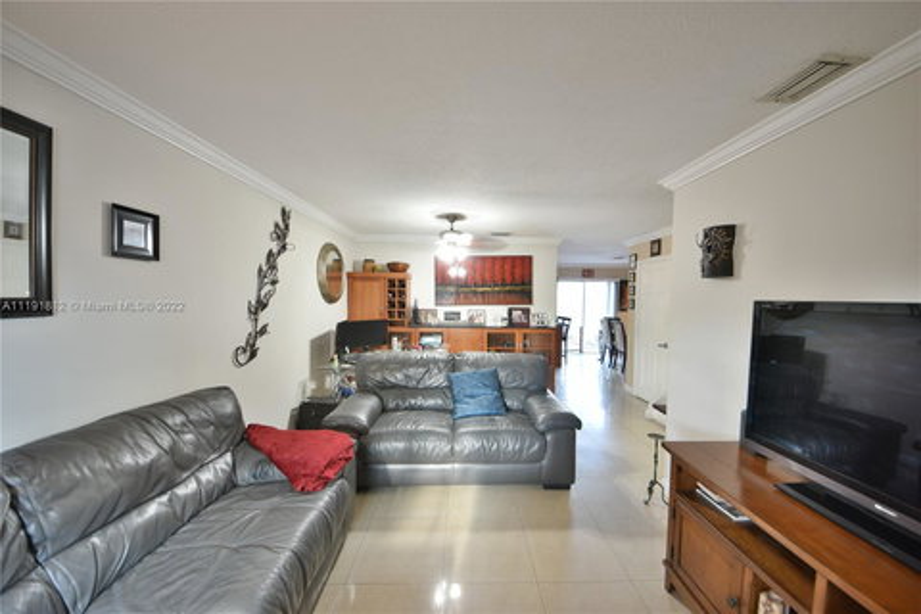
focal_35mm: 12
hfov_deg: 112.6
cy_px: 307
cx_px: 460
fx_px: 307
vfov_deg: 90.0
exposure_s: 2
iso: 100
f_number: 4.5
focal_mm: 8
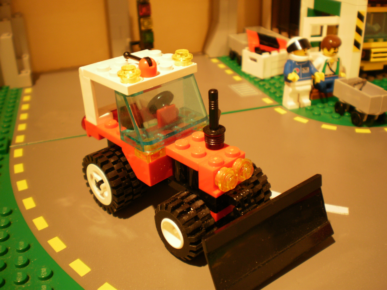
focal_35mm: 36
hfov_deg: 51.4
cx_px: 194
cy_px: 145
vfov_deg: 39.7
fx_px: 402
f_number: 3.1
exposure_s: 1/3
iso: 125
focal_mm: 6.3
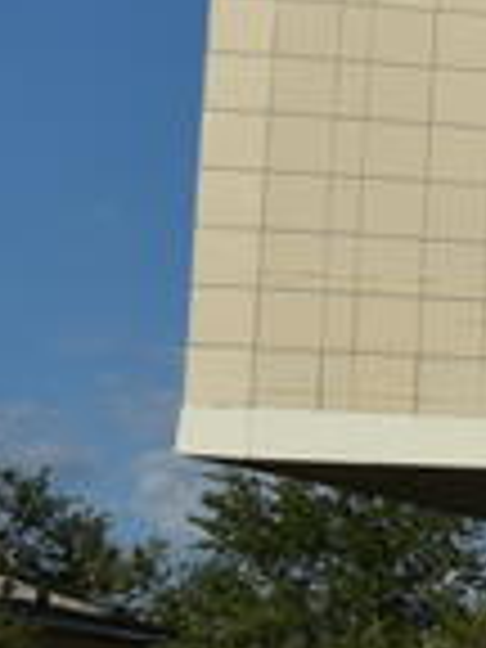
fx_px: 3424
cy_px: -302
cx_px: 1944
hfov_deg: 6.5
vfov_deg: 10.5
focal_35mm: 183
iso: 100
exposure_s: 1/320
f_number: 9
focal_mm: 21
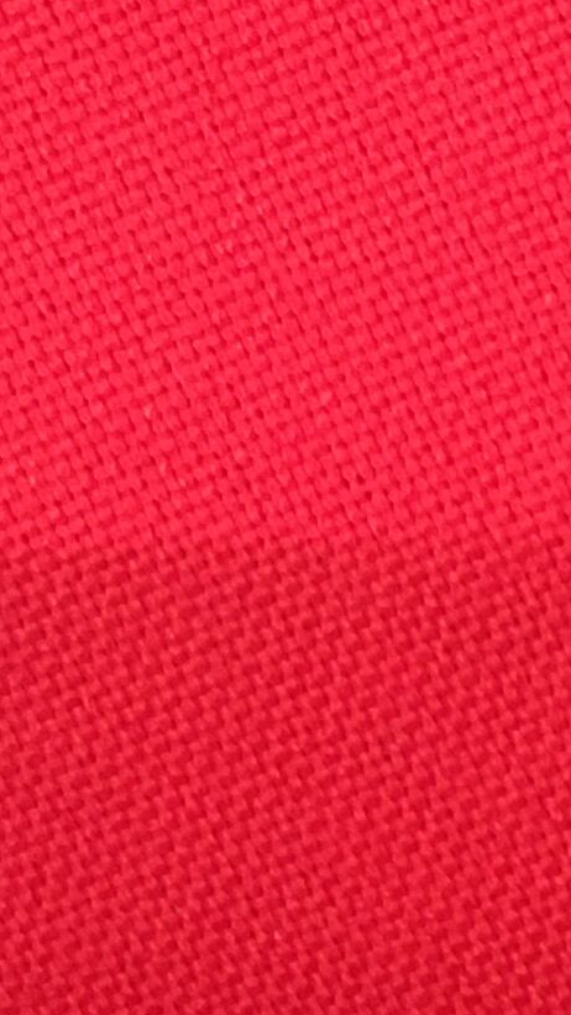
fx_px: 4175
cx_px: 871
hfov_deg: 7.7
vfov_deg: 13.8
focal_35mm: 155
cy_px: 167
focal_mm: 4.15
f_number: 2.2
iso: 200
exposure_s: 1/33
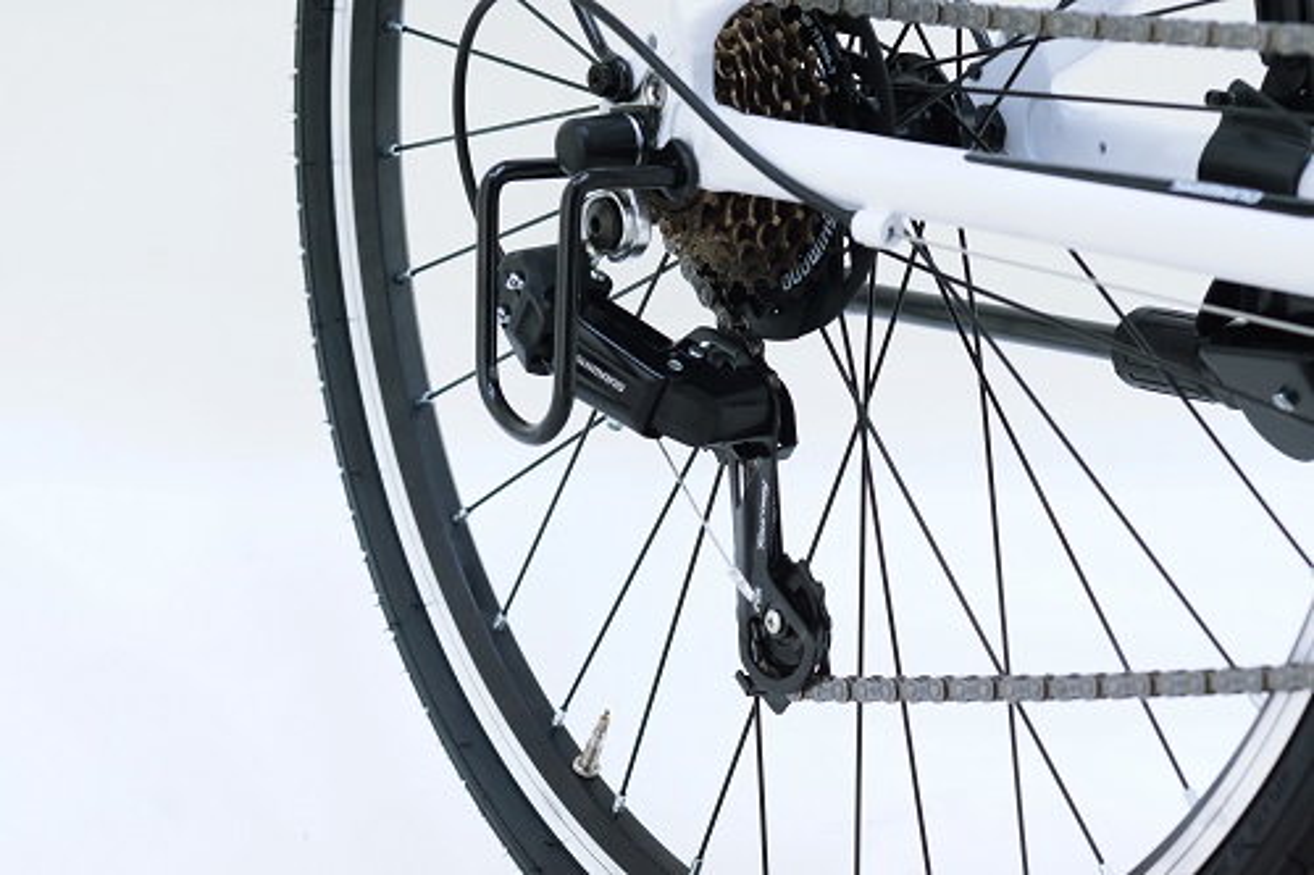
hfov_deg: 16.1
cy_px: 438
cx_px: 657
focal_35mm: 128
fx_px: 4652
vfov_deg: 10.7
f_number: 7.1
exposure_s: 1/30
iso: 800
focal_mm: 85
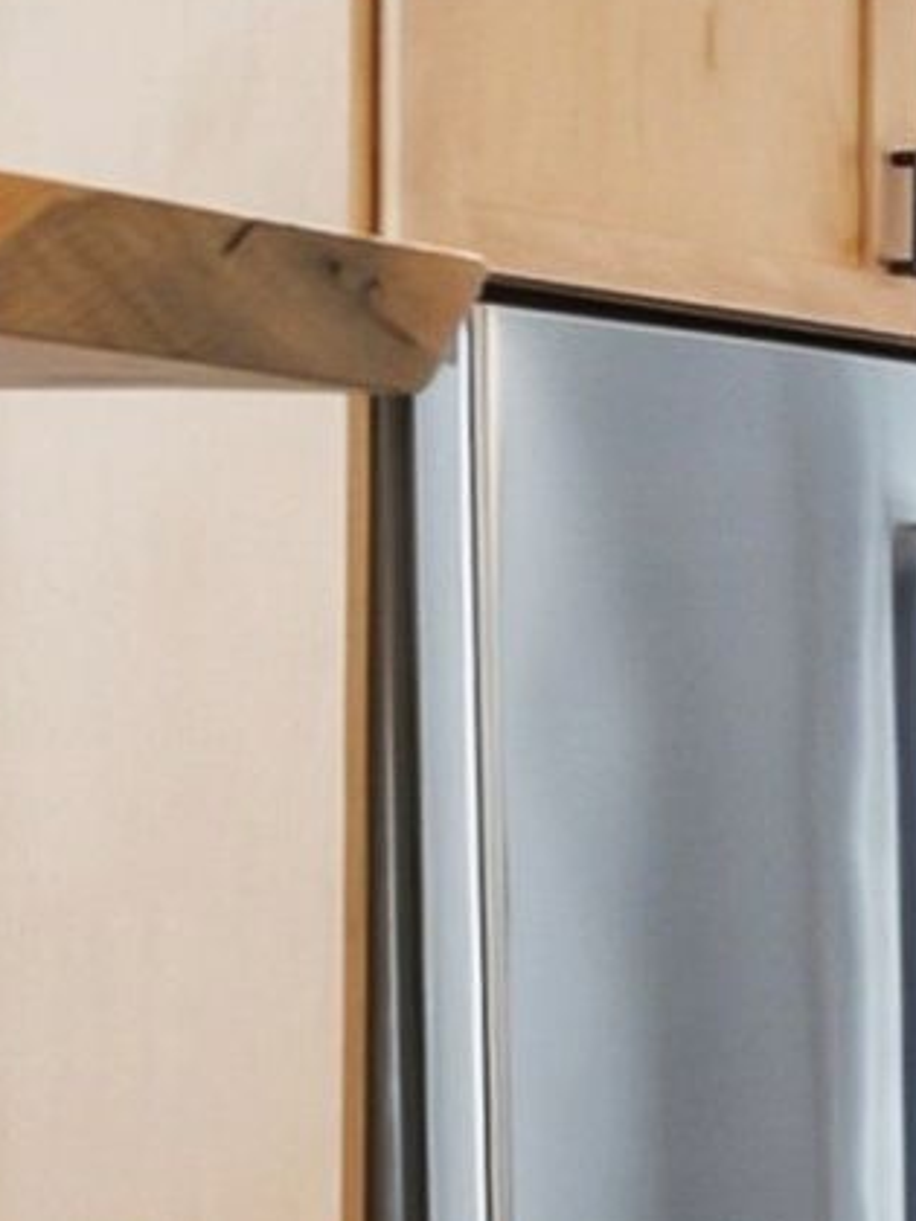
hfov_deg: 5.2
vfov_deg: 14.4
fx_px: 4798
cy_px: 1099
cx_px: 5534
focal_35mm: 136
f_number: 7.1
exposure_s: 1/80
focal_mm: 14
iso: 250
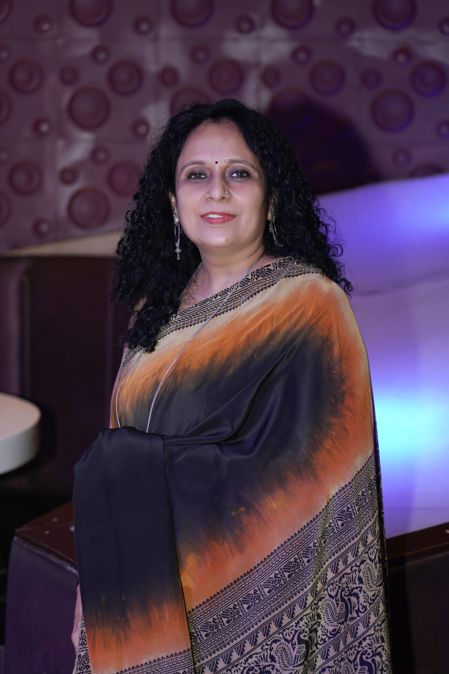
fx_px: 1890
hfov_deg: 13.6
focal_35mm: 101
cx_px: 229
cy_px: 348
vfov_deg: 20.2
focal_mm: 97
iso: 1000
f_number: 4
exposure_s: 1/125
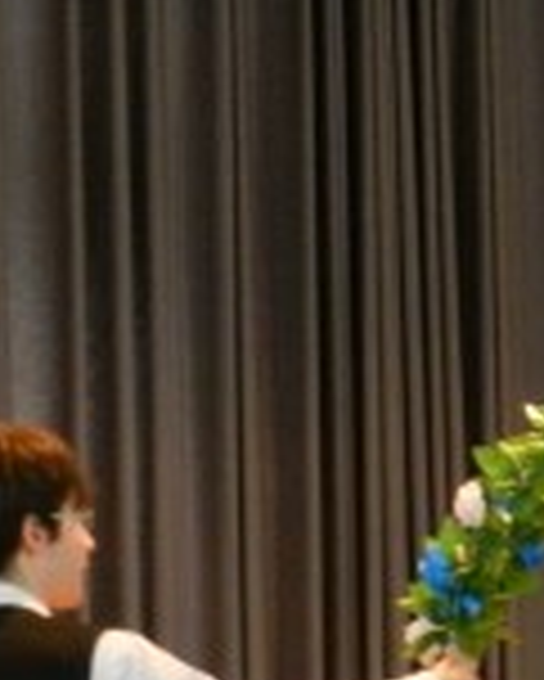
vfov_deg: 7.8
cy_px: 536
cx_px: 886
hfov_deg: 6.2
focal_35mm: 248
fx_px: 4986
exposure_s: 1/25
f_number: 4.6
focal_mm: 10.7
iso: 800
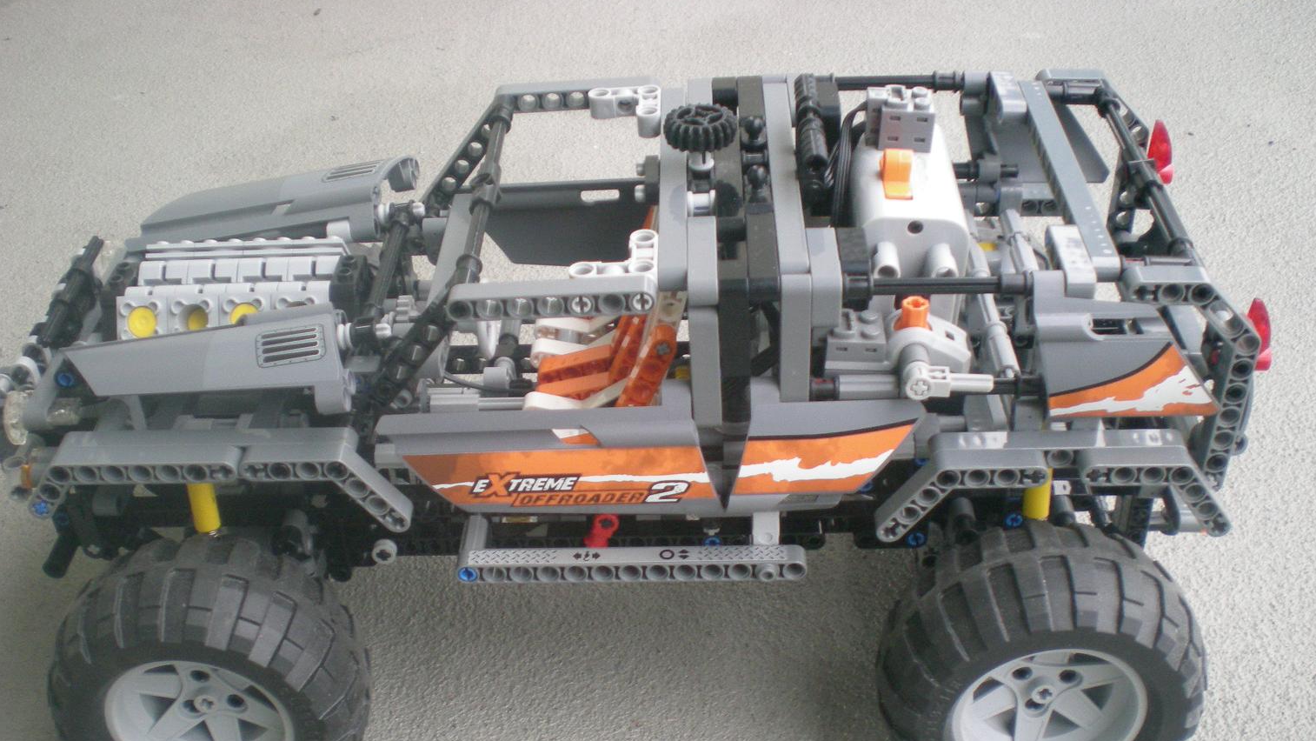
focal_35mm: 42
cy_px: 494
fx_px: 1466
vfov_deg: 28.2
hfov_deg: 48.4
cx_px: 653
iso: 200
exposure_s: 1/30
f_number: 3.1
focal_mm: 6.3
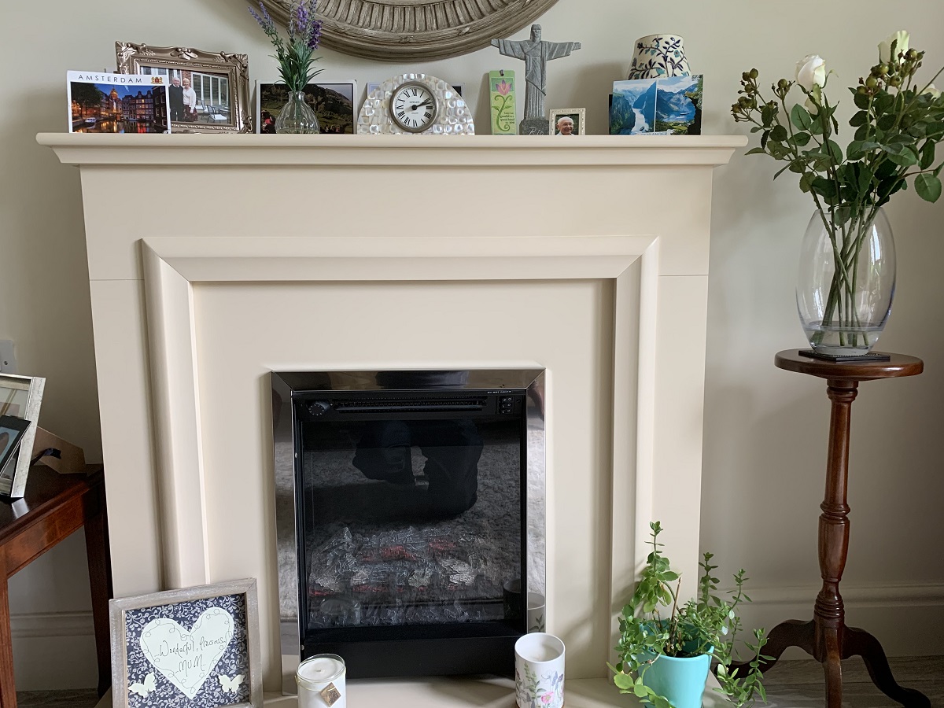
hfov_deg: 67.3
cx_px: 472
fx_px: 709
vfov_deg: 53.1
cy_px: 354
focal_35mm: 26
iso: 100
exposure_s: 1/86
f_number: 1.8
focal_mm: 4.25
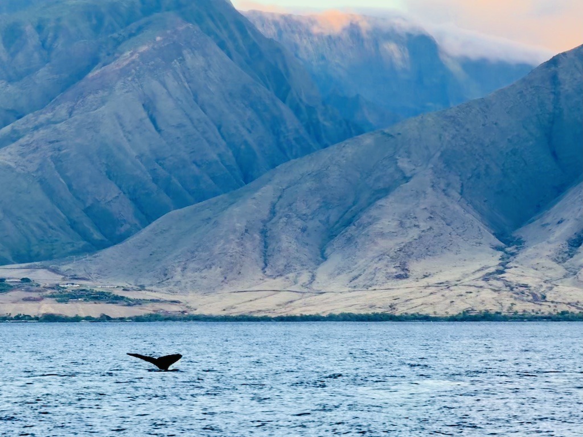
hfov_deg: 16.4
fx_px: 2021
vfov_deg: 12.3
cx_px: 292
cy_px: 218
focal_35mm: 120
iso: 64
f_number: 2.8
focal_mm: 15.66
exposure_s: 1/99
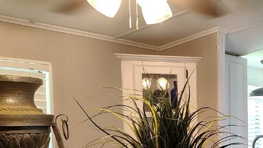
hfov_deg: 28.8
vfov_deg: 17.4
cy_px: 165
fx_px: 467
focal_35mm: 67
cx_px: 281
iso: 802
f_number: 1.8
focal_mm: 5.56
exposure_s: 1/60
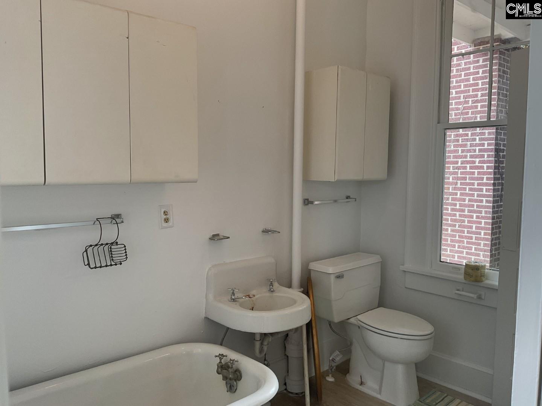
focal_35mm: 29
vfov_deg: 48.2
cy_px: 203
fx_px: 454
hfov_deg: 61.7
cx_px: 271
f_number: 1.8
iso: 50
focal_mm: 3
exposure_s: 1/60
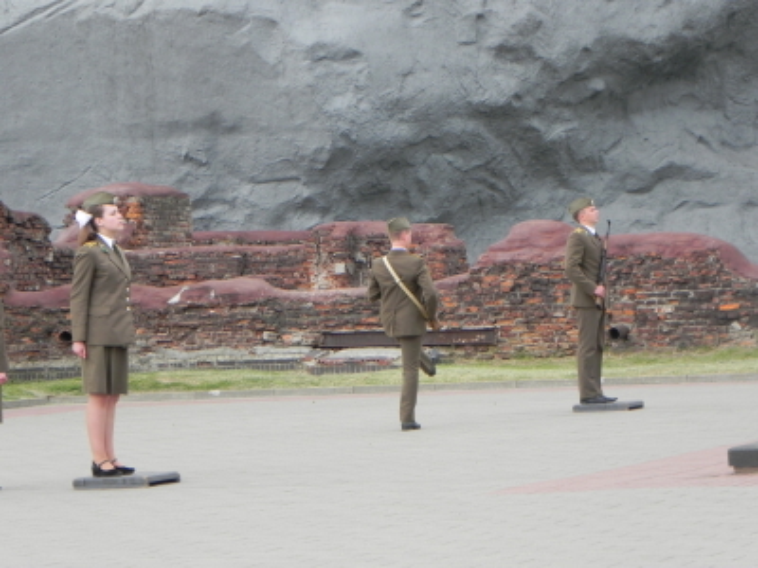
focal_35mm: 162
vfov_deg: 9.2
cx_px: 379
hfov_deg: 12.2
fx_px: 3547
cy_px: 284
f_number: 4.5
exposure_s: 1/500
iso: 211
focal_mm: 28.8
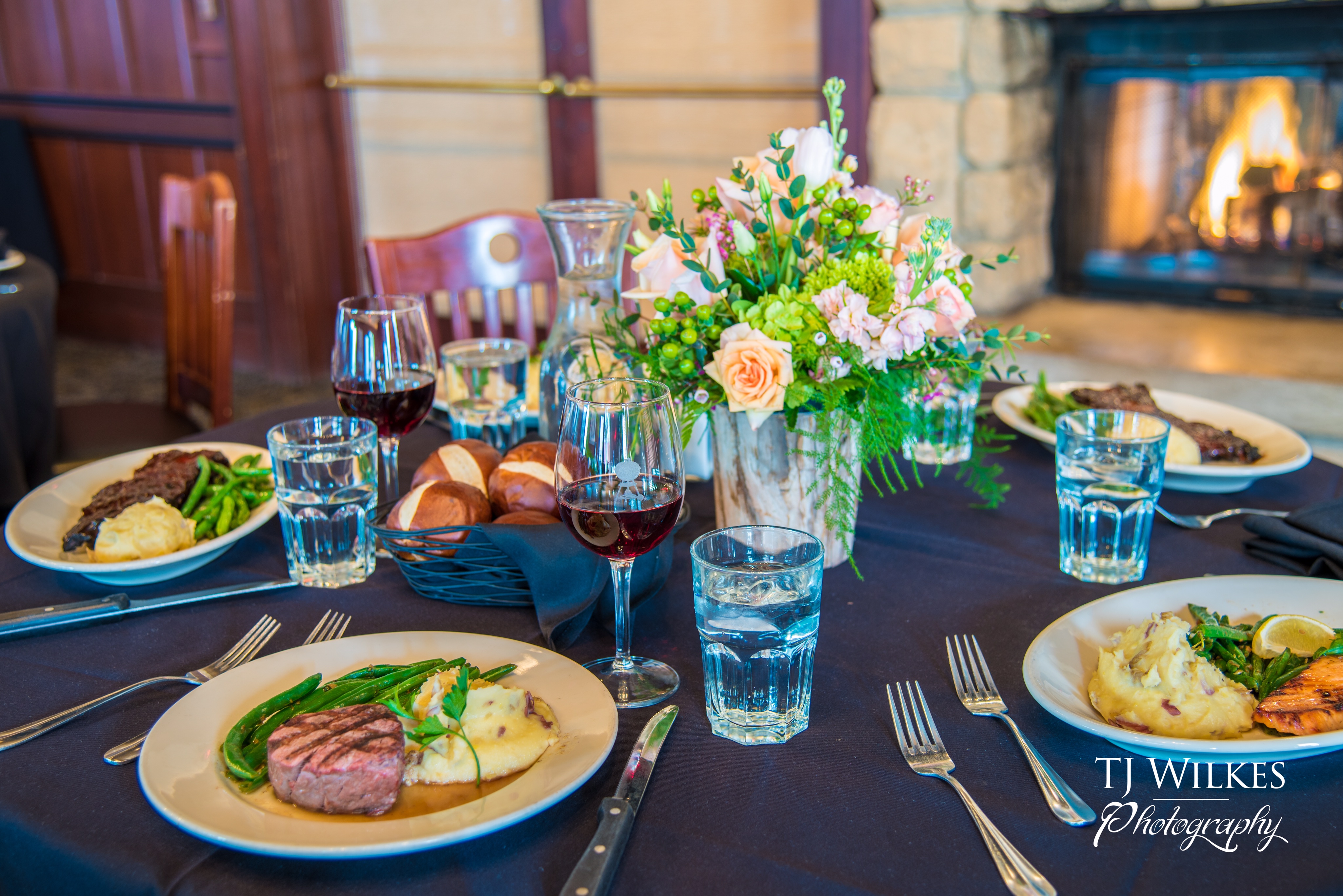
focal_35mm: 44
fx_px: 1642
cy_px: 448
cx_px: 672
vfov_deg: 30.5
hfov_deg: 44.5
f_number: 4
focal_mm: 44
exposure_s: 1
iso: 100
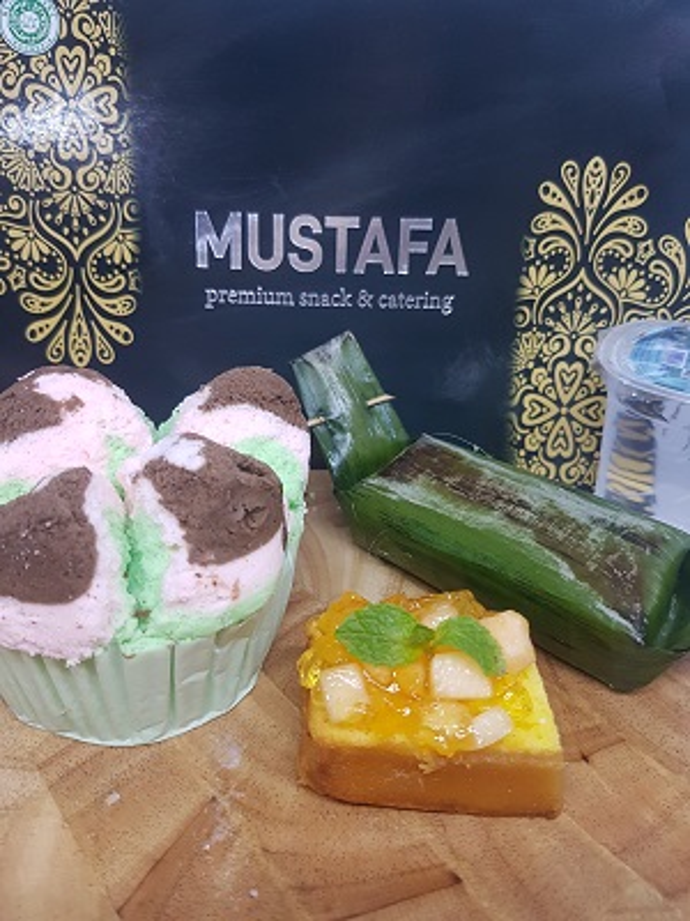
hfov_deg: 53.1
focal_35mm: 26
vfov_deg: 67.3
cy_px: 460
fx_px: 691
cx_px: 345
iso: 100
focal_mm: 4.2
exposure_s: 1/50
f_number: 1.7
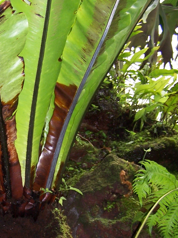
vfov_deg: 23.5
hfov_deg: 17.6
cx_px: 9
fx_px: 562
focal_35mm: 82
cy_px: 190
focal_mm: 6.3
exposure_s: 1/45
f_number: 2.8
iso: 80
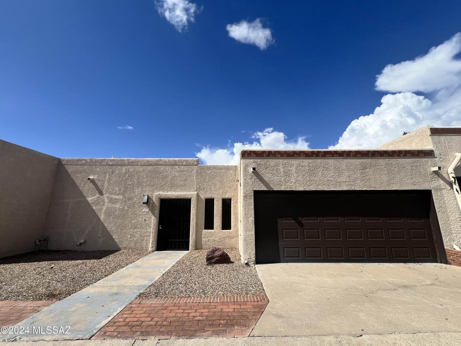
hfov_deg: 106.2
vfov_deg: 89.9
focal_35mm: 13
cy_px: 173
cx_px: 230
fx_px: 173
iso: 32
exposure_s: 1/2421
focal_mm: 1.57
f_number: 1.8
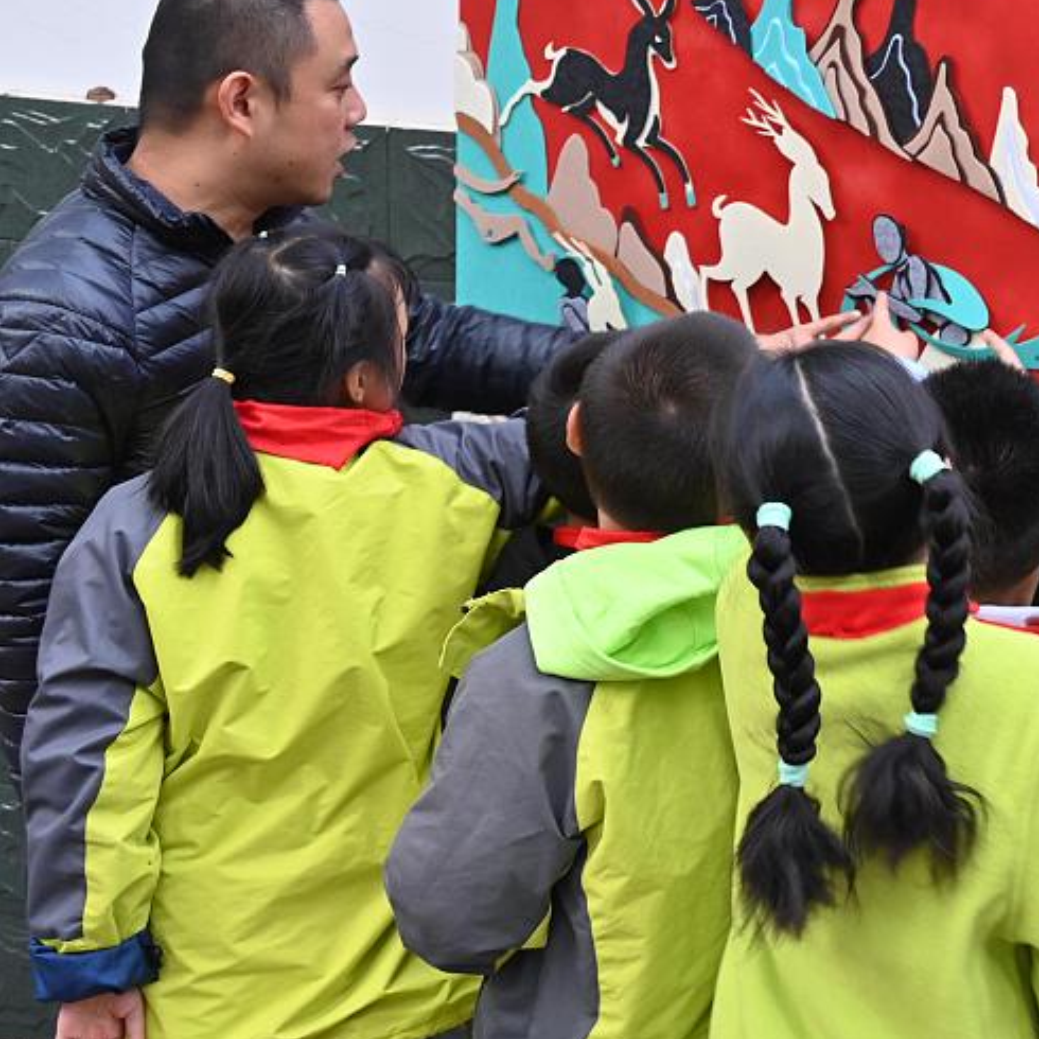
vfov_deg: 22.7
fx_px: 2547
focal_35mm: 75
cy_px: 204
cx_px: 1200
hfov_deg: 21.6
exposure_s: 1/60
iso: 1250
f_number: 5
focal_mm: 36
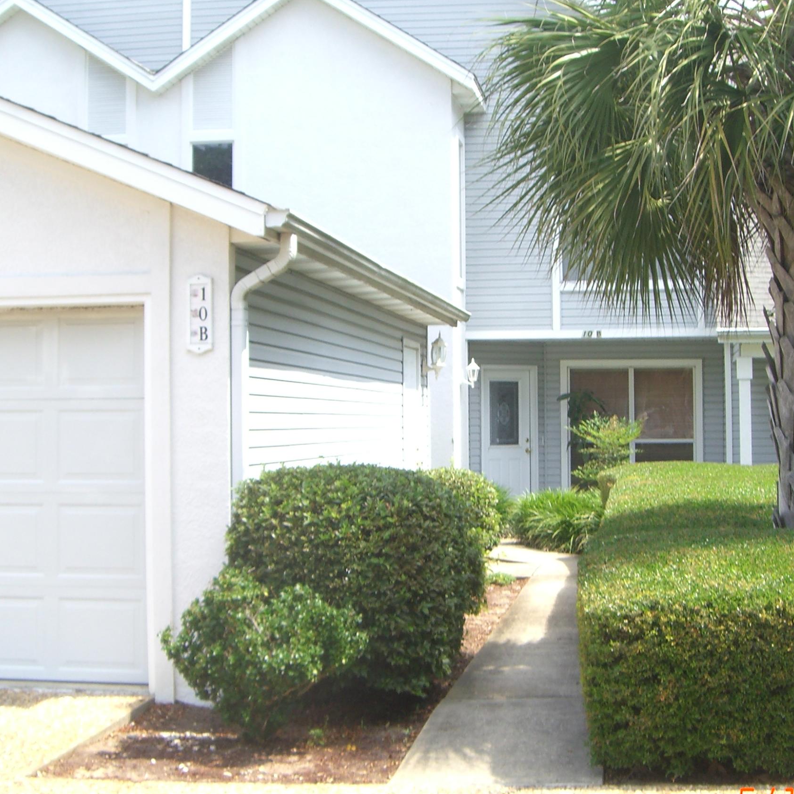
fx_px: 1557
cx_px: 466
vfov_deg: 28.6
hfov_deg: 28.6
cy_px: 379
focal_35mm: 60
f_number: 4.3
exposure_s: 1/400
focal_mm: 6.2
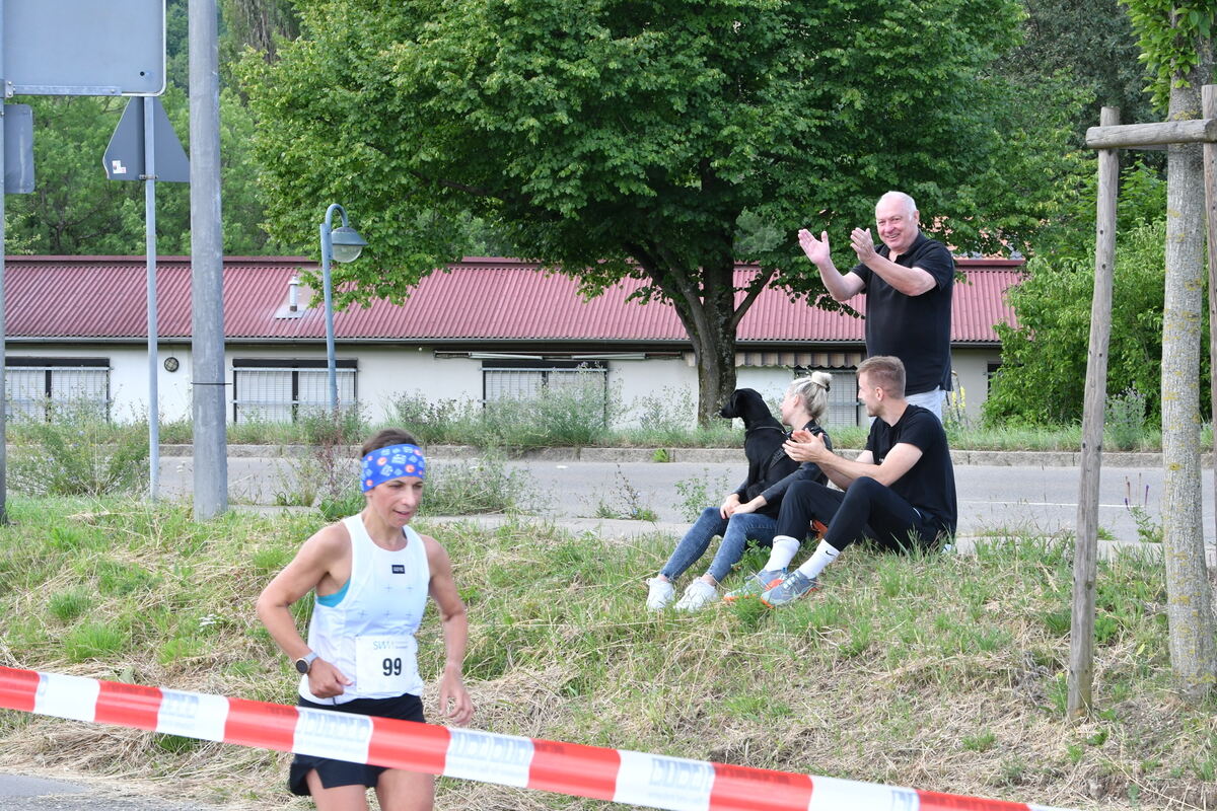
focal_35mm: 105
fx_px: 3549
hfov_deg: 19.5
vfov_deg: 13.0
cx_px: 608
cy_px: 406
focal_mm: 70
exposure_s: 1/250
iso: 800
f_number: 10
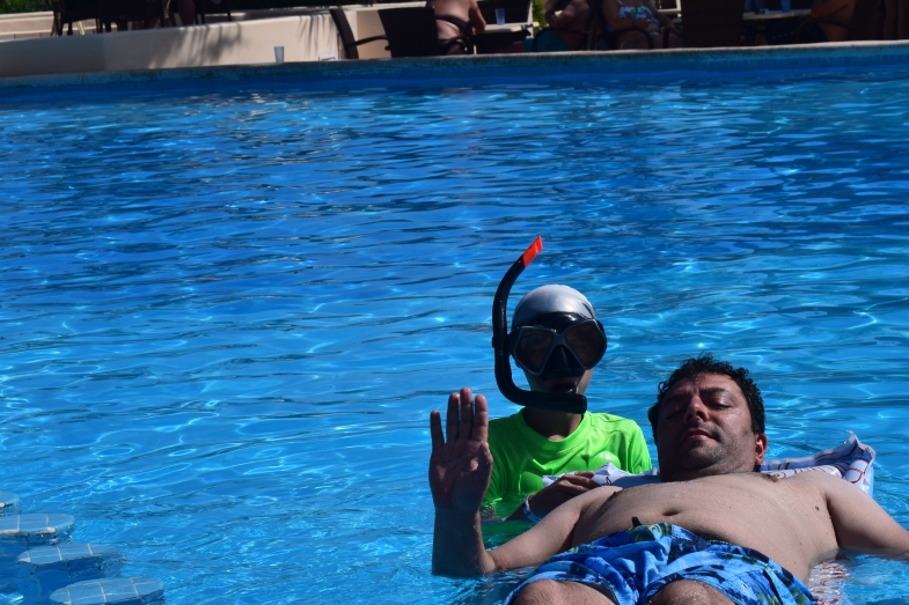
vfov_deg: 12.7
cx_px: 540
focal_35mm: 108
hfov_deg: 19.0
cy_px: 367
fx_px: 2717
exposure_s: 1/640
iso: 200
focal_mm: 55
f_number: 11
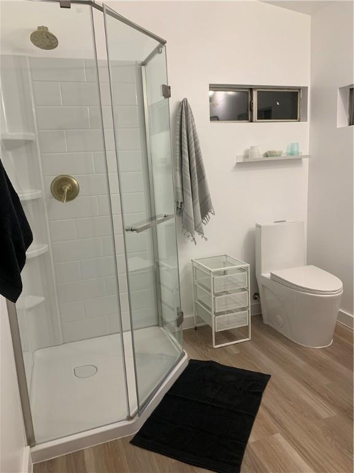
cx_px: 177
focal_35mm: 26
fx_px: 355
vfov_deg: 67.3
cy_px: 236
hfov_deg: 53.1
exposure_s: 1/63
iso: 100
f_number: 1.8
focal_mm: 4.25
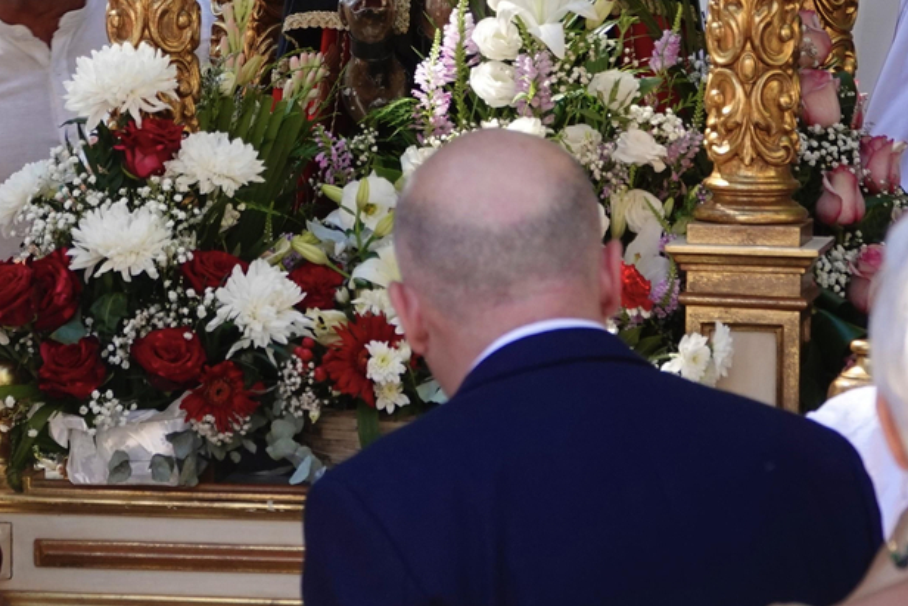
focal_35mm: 309
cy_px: -147
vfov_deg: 4.4
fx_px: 7795
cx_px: 352
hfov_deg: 6.7
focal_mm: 43.48
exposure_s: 1/100
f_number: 4.5
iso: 100
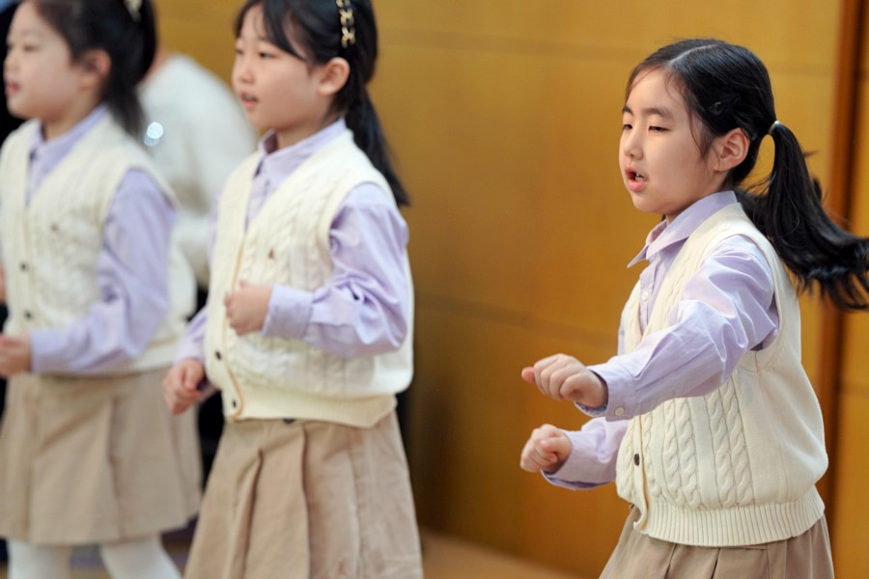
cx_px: 434
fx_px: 4827
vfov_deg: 6.9
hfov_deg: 10.3
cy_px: 290
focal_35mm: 200
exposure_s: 1/250
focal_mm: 200
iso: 1600
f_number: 4
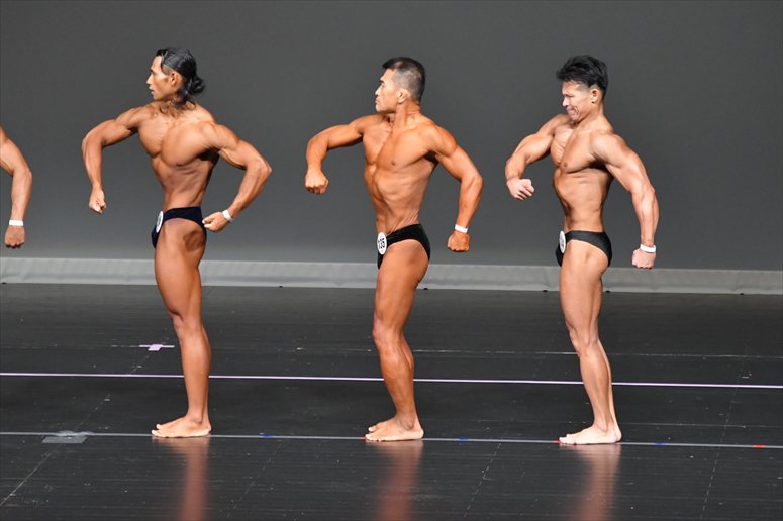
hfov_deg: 7.2
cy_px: 260
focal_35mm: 285
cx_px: 392
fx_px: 6196
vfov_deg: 4.8
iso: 5000
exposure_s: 1/400
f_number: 5.6
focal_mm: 190
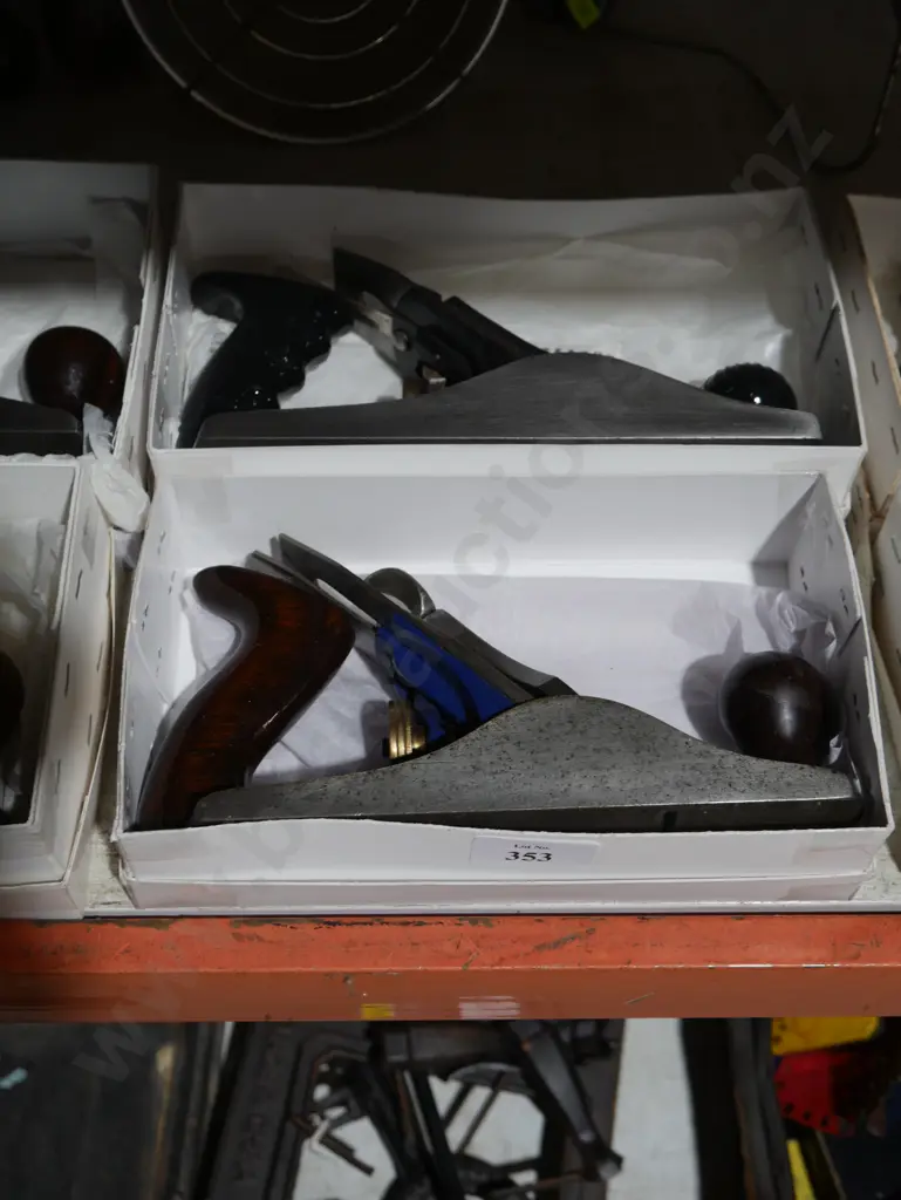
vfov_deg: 46.8
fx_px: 1387
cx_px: 450
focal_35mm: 40
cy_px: 600
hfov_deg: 36.0
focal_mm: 20
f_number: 4.5
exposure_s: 1/60
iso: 320
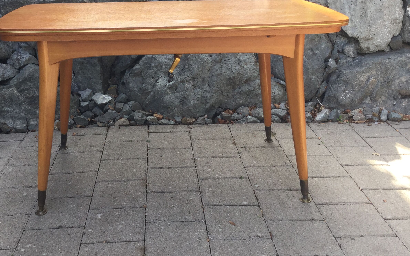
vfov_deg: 28.5
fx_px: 503
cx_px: 168
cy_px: 91
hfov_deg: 44.2
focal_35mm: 45
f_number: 2.4
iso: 25
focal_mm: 3.3
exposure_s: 1/186
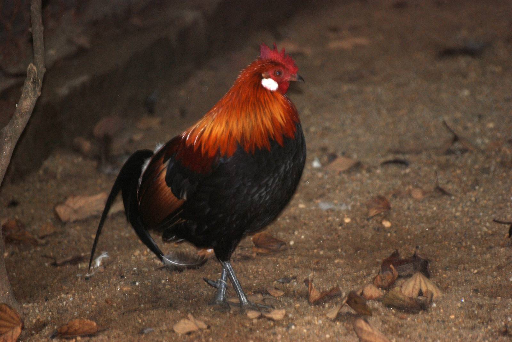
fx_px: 5126
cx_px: 256
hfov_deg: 5.7
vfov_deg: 3.8
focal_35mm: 360
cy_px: 171
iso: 400
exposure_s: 1/60
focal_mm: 240
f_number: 5.3
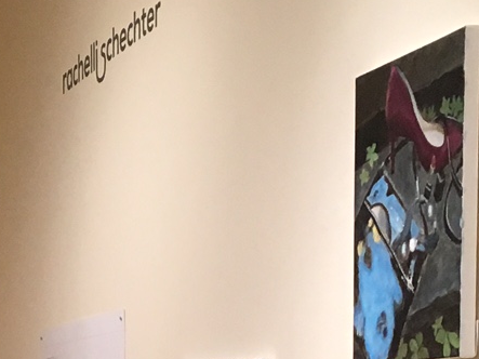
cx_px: -172
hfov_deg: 14.2
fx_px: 1826
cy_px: 543
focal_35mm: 132
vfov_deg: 10.8
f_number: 2.2
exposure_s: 1/30
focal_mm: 4.15
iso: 80
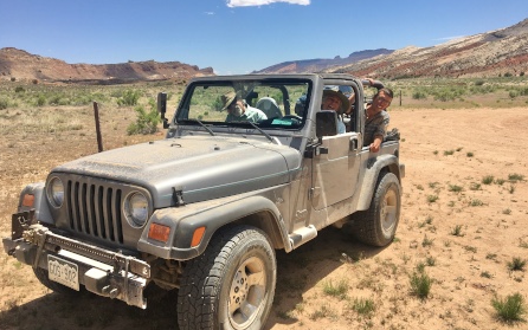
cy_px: 153
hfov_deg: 61.2
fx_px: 446
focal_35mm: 31
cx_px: 265
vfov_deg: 40.6
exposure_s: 1/2404
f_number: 2.2
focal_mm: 4.15
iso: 25
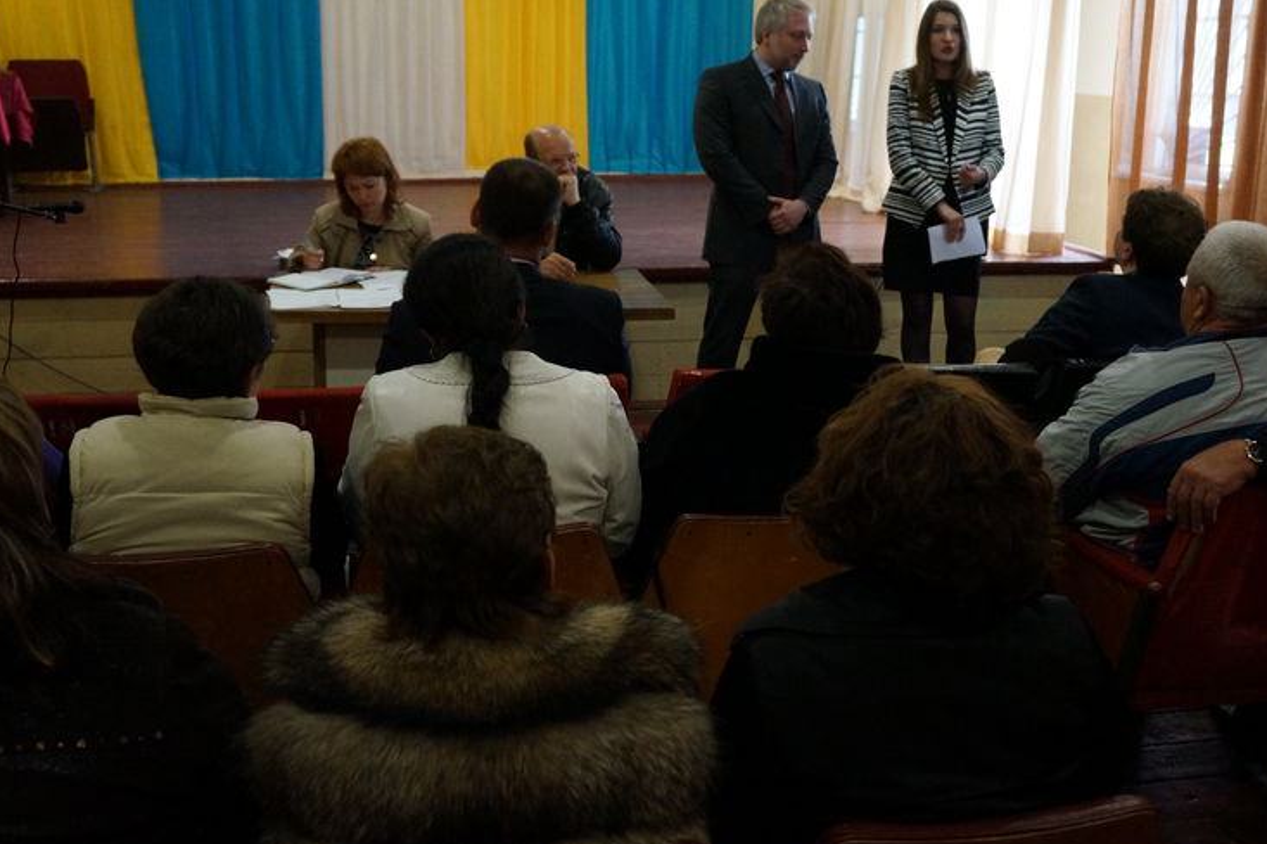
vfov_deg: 36.8
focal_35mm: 36
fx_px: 1266
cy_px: 417
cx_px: 678
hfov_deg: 53.1
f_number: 4
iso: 3200
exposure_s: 1/60
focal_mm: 22
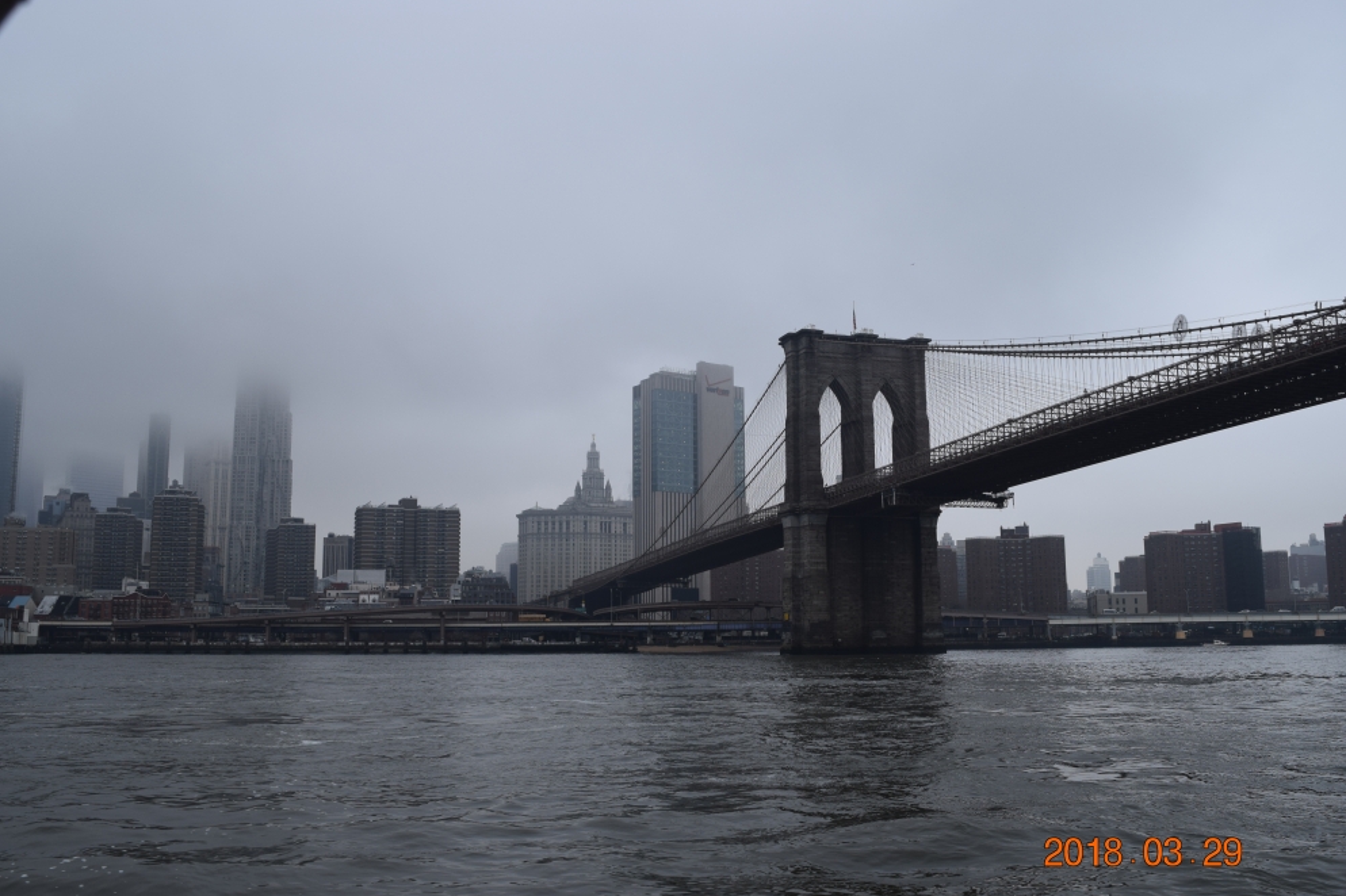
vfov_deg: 38.9
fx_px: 1271
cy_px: 460
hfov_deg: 55.8
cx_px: 680
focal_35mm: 34
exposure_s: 1/250
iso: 250
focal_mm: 22
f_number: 8
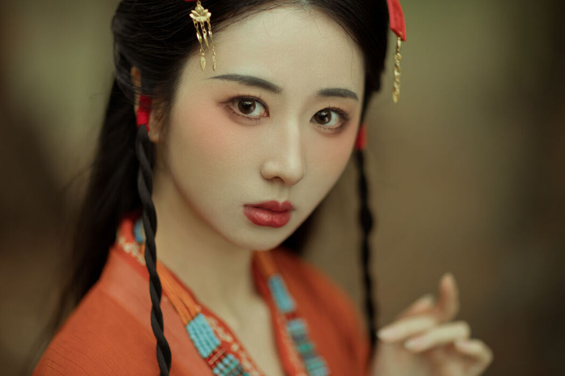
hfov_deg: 23.9
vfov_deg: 16.1
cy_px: 188
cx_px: 282
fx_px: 1334
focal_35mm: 85
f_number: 1.4
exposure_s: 1/400
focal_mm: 85
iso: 100
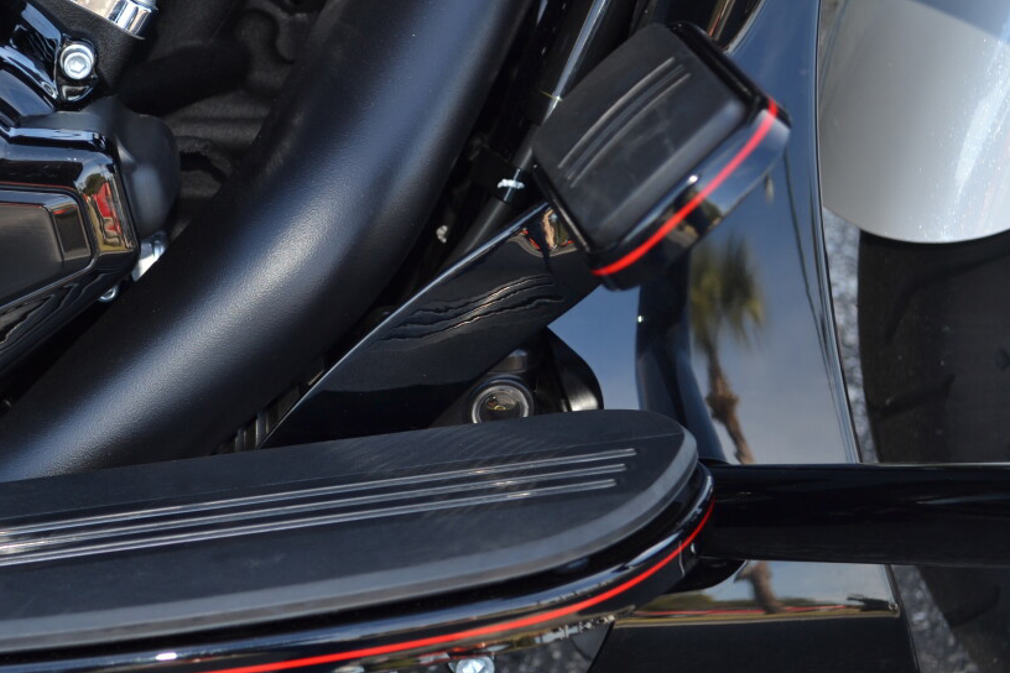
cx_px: 281
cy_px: 393
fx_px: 2721
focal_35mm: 97
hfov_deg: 20.9
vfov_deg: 14.1
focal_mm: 44
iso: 100
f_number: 5.3
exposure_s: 1/60
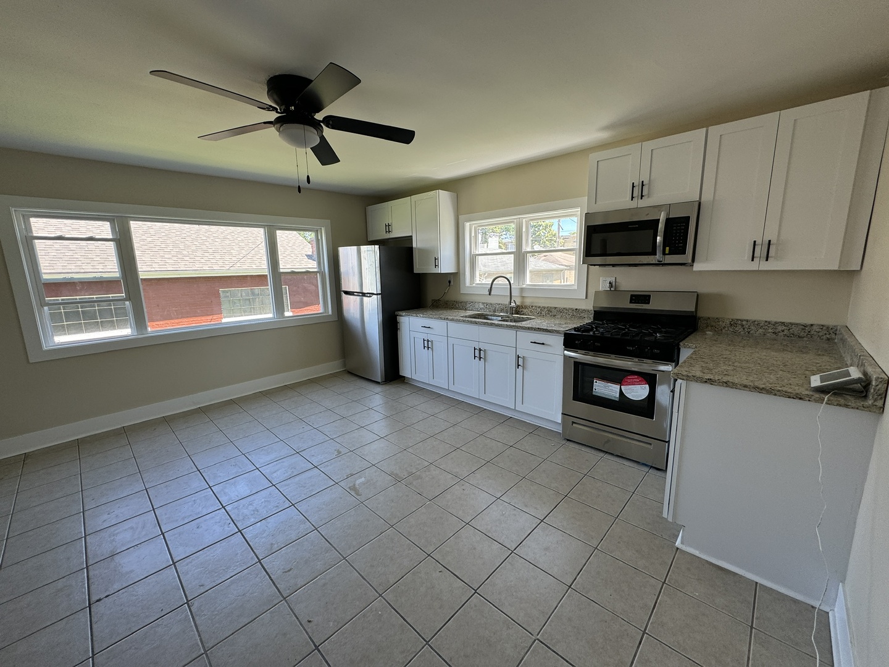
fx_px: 360
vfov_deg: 85.7
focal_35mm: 14
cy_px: 334
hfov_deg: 102.1
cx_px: 444
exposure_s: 1/99
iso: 50
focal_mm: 2.22
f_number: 2.2
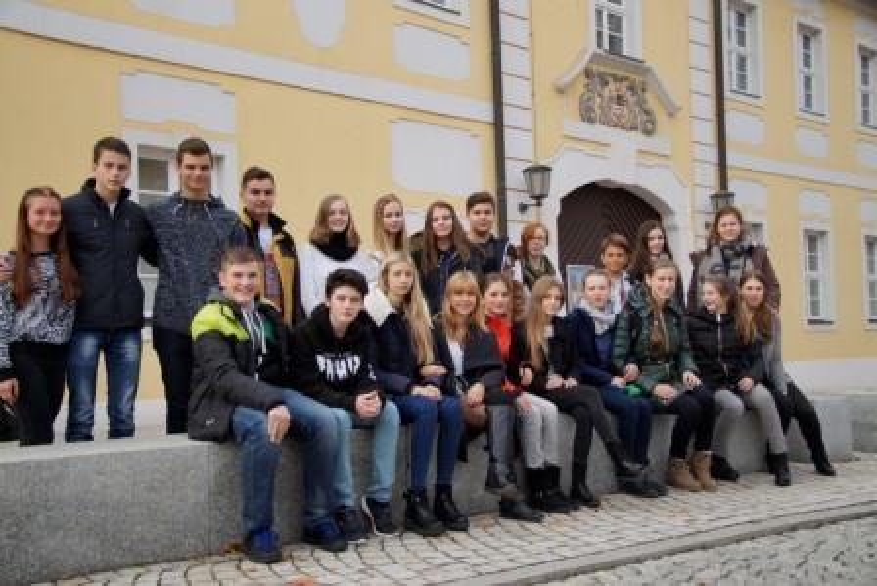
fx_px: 950
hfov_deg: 49.5
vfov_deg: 34.2
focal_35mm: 39
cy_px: 293
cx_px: 438
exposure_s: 1/2000
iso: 800
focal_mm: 26
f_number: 4
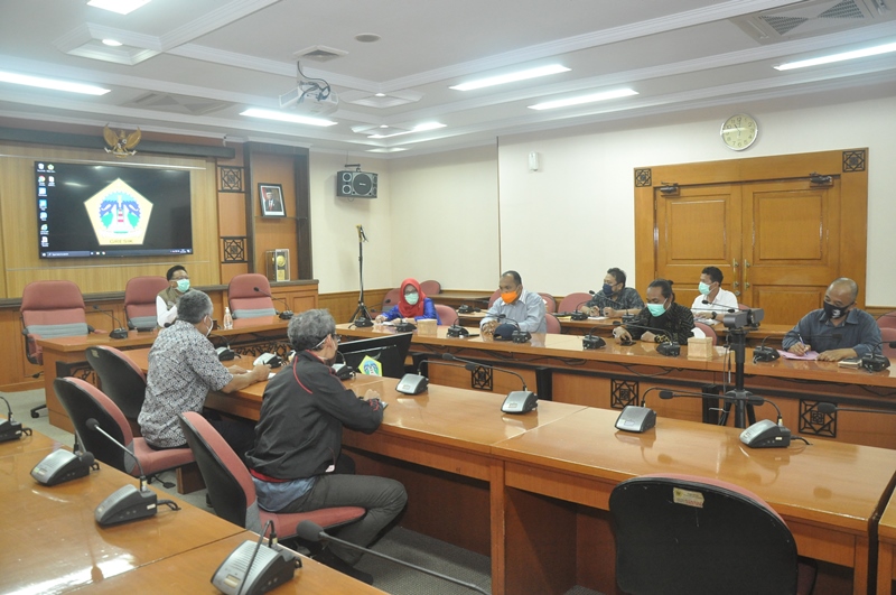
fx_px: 671
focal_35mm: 27
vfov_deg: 47.8
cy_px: 298
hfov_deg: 67.5
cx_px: 448
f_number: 5.6
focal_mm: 18
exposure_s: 1/30
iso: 1600
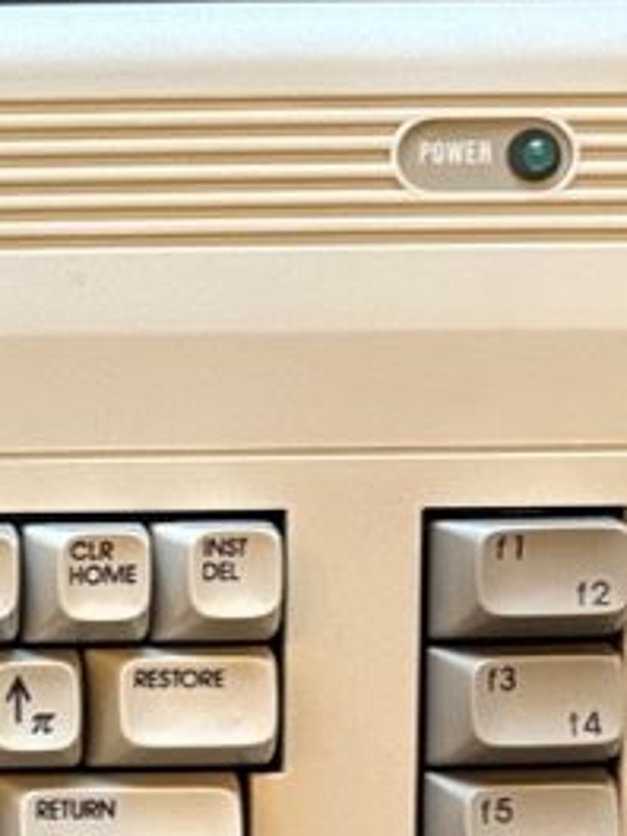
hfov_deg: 10.9
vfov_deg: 15.6
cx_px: -564
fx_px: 3043
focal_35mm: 126
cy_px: 560
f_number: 1.6
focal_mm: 5.96
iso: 500
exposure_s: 1/43
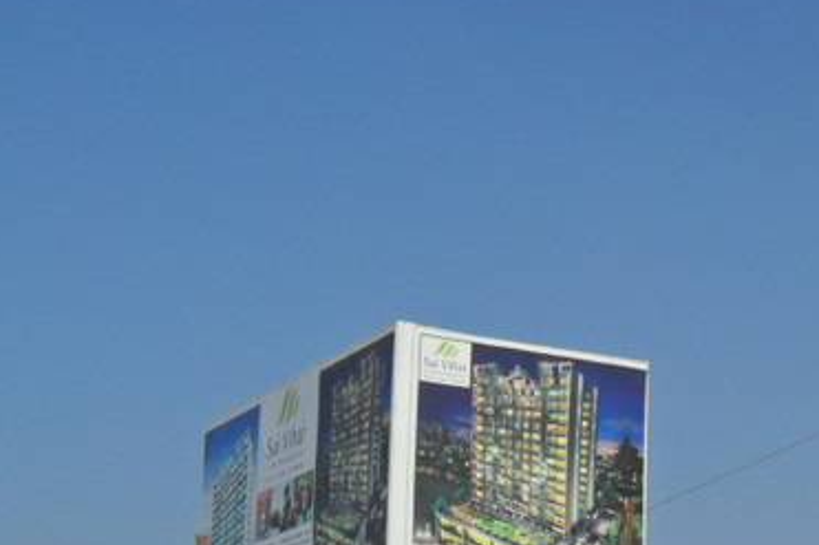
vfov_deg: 16.4
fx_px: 1887
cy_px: 386
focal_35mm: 83
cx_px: 795
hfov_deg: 23.6
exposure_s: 1/180
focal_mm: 6.6
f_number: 10.1
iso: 100
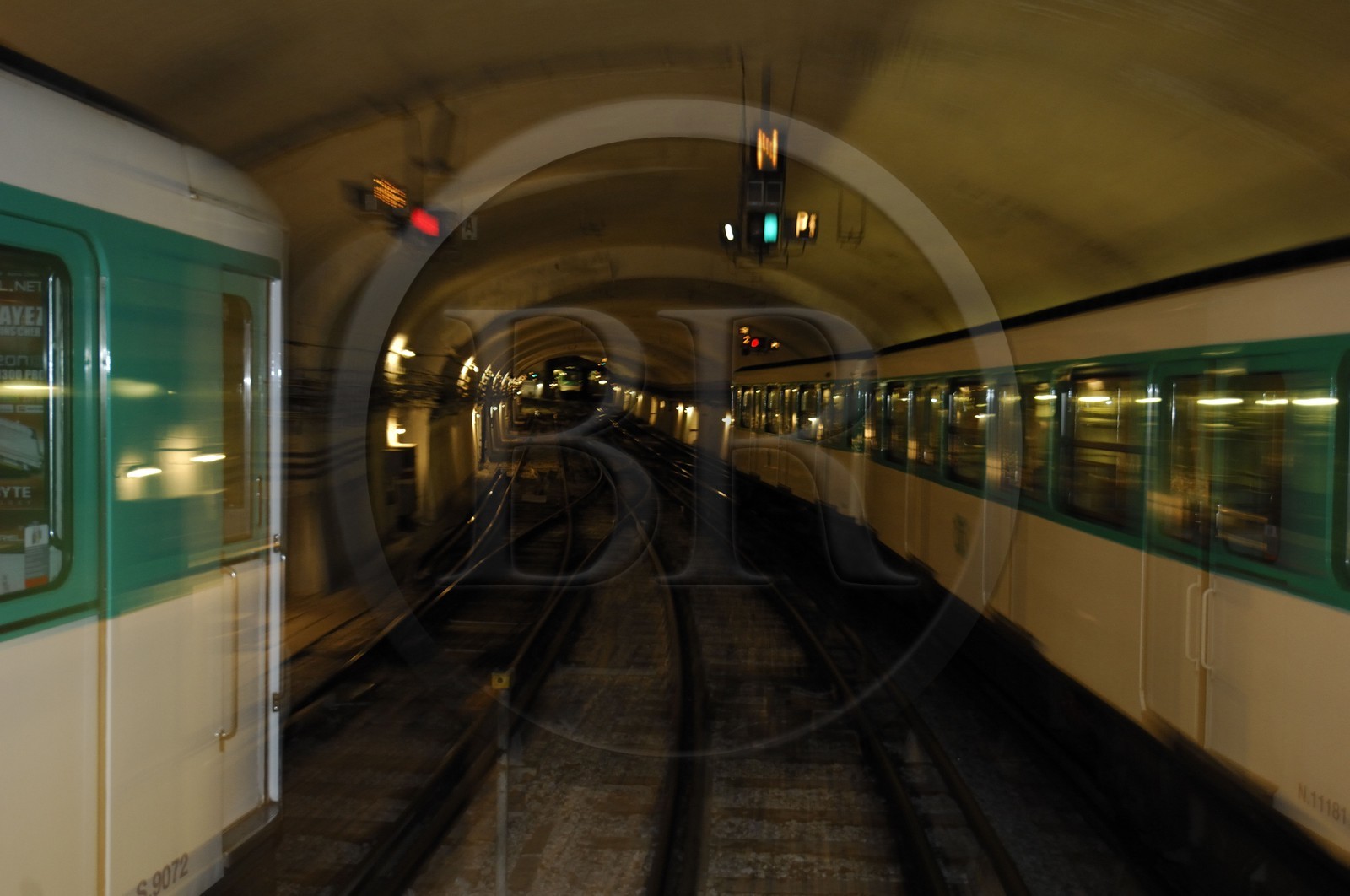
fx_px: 1348
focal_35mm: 36
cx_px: 675
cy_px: 448
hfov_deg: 53.2
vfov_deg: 36.8
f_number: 4
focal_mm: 24
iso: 400
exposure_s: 1/6
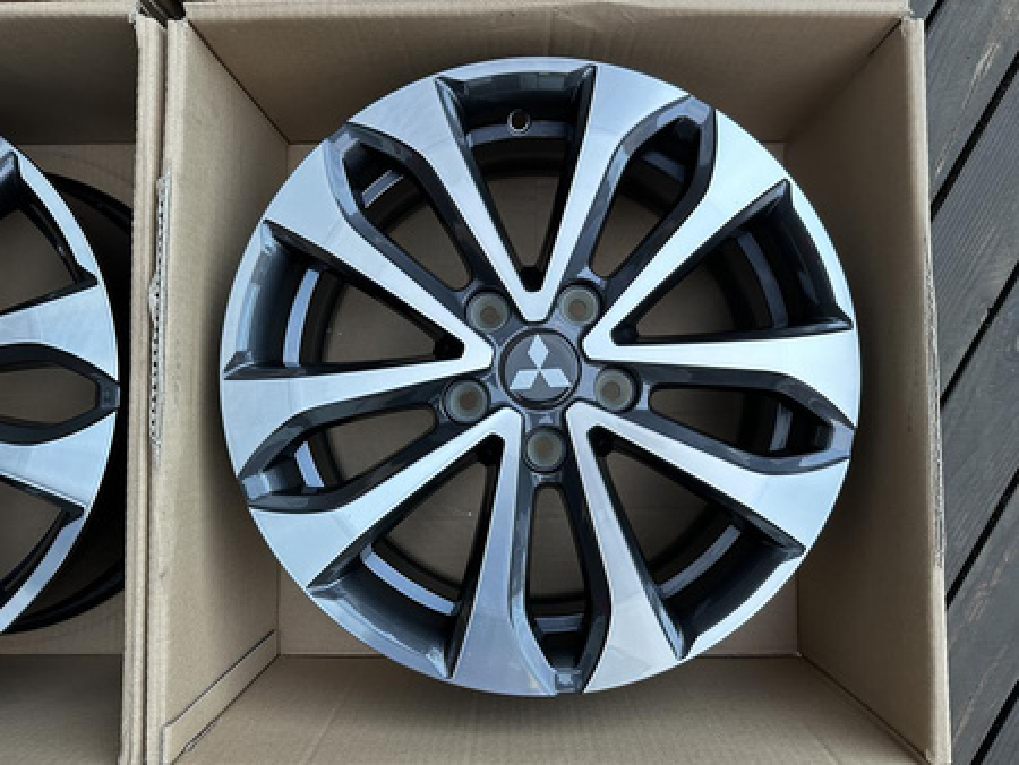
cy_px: 382
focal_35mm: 24
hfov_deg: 71.6
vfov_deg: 56.9
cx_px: 510
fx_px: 707
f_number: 1.78
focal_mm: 6.86
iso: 200
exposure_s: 1/121
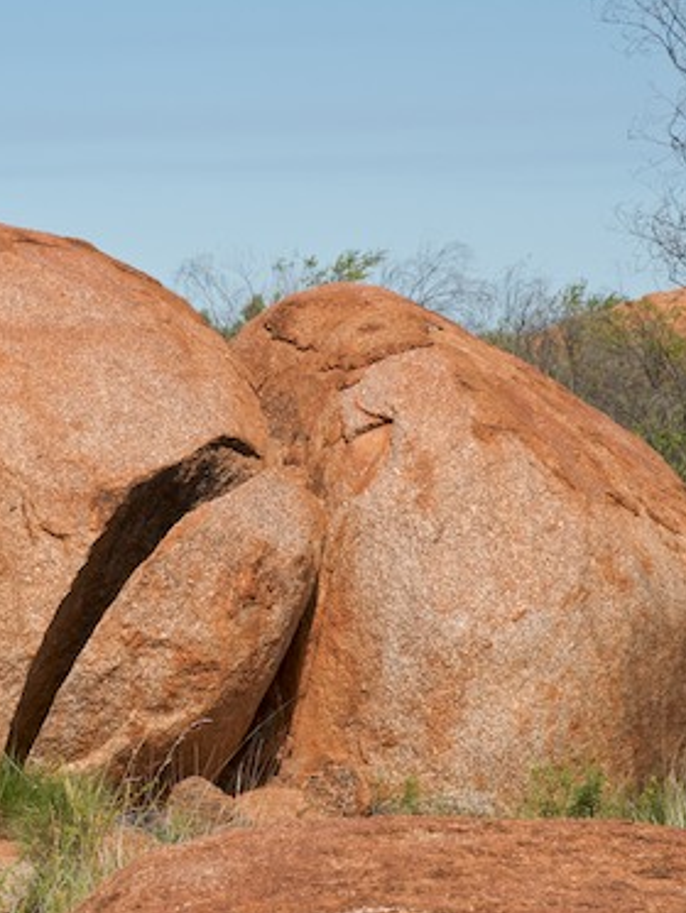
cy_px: 480
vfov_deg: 10.1
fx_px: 5196
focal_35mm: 197
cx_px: 132
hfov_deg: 7.5
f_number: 11
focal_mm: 85
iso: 320
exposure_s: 1/500
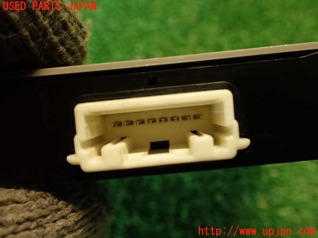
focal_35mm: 32
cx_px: 159
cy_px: 119
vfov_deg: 44.2
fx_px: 294
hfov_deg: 56.8
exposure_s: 1/30
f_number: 2.4
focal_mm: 5.79
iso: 250
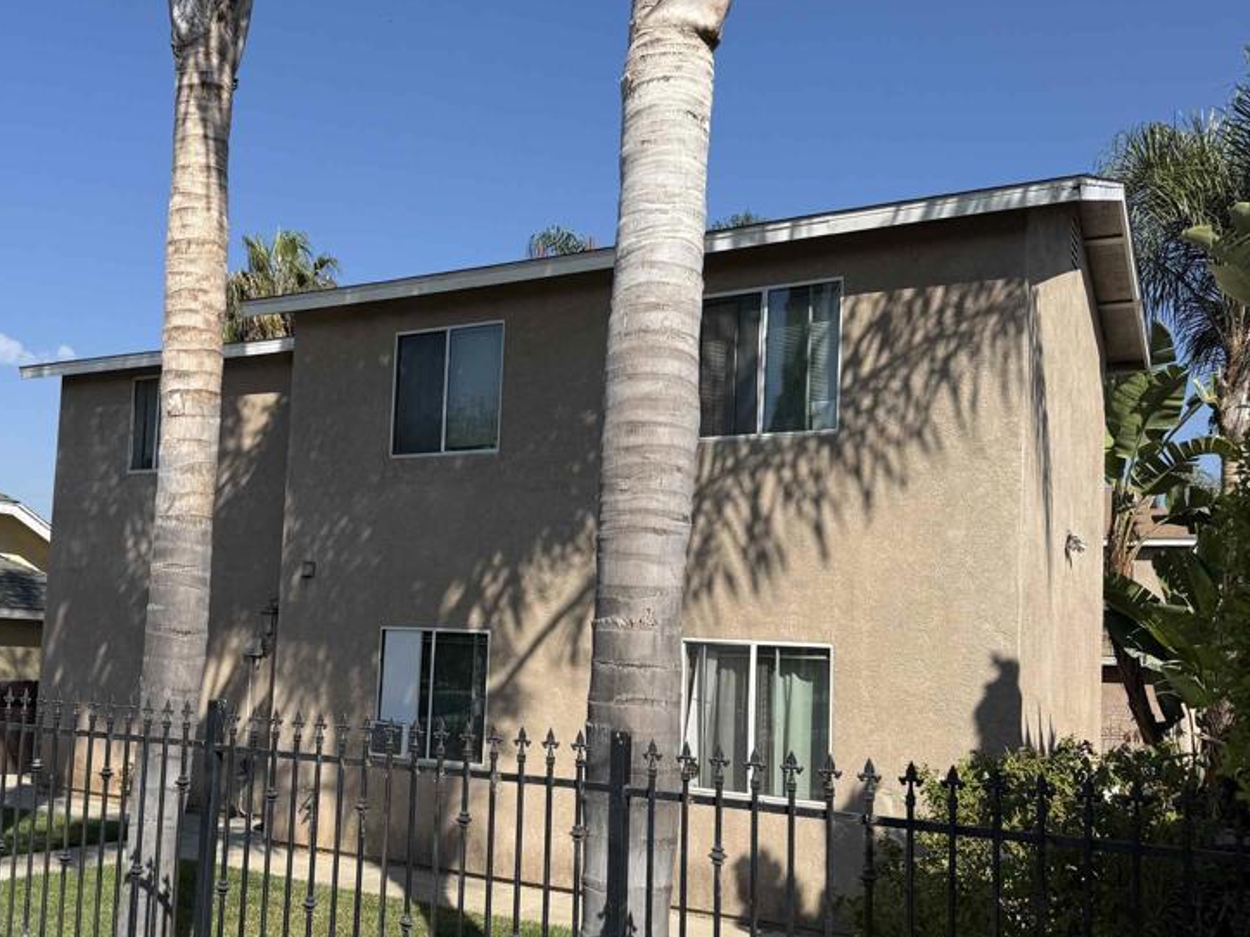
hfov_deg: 53.6
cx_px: 503
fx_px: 1228
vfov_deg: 41.6
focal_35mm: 34
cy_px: 548
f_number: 1.78
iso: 80
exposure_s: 1/4673
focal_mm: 6.76
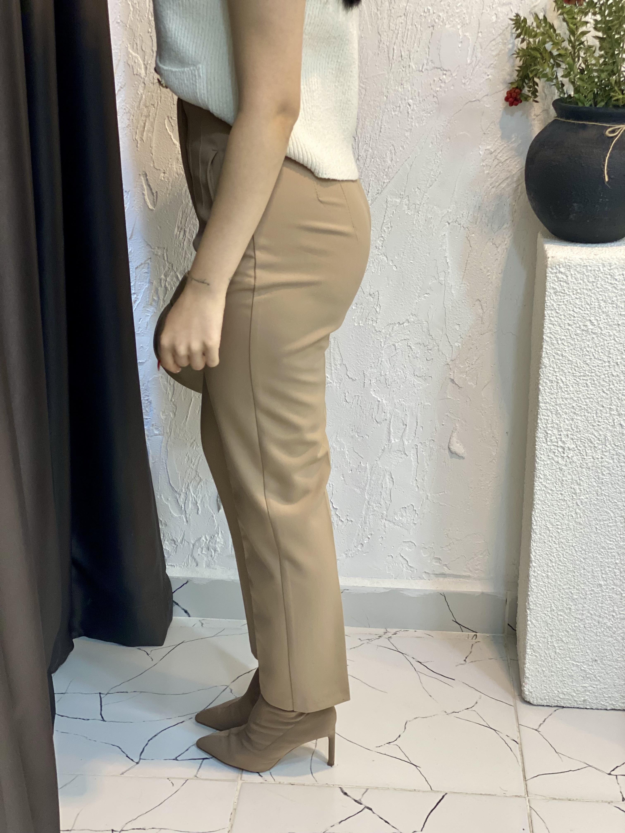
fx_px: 1252
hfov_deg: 28.0
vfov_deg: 36.8
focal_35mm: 52
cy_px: 416
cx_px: 312
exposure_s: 1/100
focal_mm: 6
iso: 125
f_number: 2
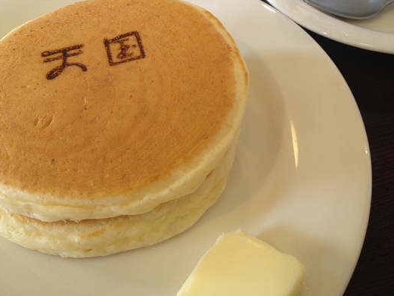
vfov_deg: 30.2
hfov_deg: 40.4
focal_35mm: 47
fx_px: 535
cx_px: 196
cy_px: 60
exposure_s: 1/20
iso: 80
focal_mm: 4.28
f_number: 2.4
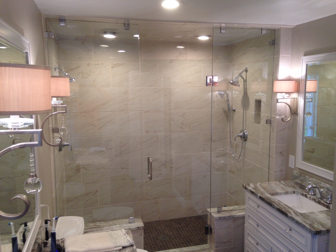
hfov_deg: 55.4
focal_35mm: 33
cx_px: 168
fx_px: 320
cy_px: 126
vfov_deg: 42.9
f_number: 2.4
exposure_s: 1/24
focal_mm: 4.12
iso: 50
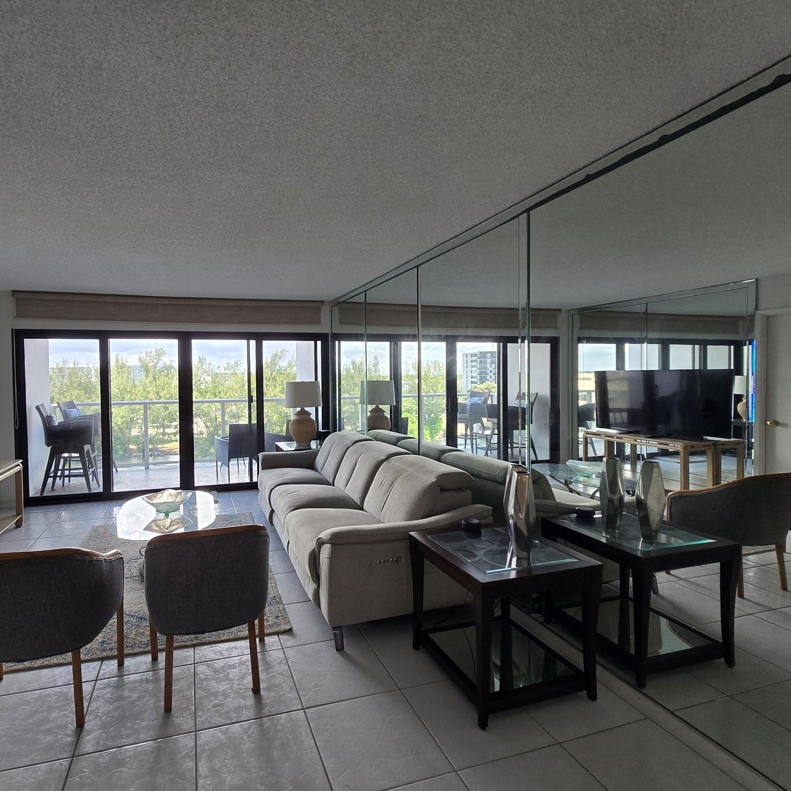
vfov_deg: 87.4
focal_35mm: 16
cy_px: 402
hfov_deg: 86.2
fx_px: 414
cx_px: 312
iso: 80
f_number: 2.2
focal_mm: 2.2
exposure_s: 1/120
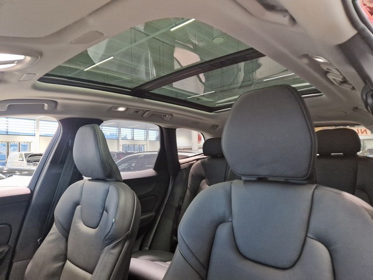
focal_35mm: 23
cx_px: 186
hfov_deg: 73.9
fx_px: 248
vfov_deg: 58.9
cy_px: 140
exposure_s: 1/100
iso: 800
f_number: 1.8
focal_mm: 5.4
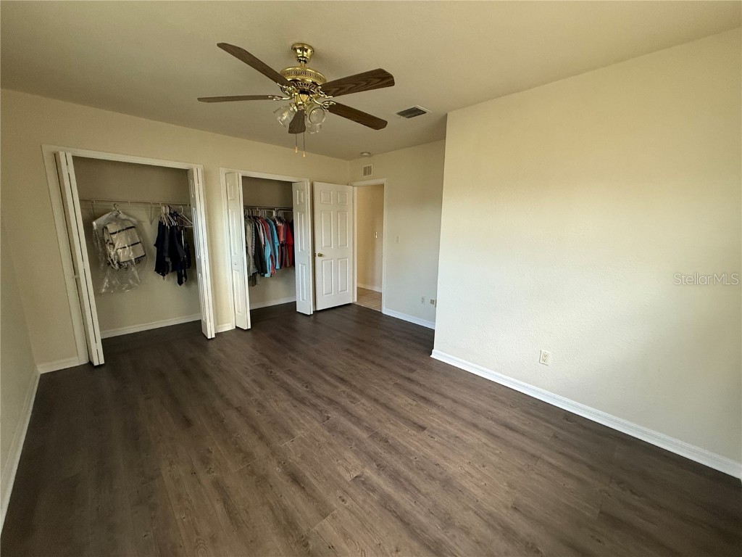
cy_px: 278
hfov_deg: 102.1
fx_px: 300
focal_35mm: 14
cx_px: 371
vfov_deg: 85.7
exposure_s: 1/60
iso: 320
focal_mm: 2.22
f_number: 2.2
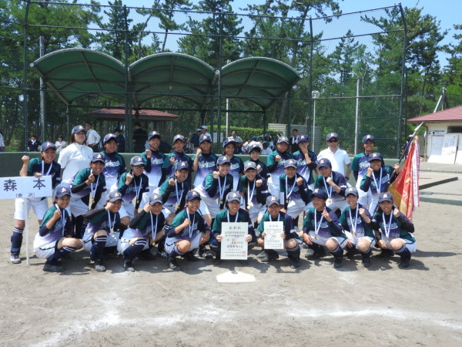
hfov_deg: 55.4
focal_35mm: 33
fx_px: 440
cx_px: 231
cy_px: 174
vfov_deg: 42.9
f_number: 3.6
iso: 100
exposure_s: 1/800
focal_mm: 5.9
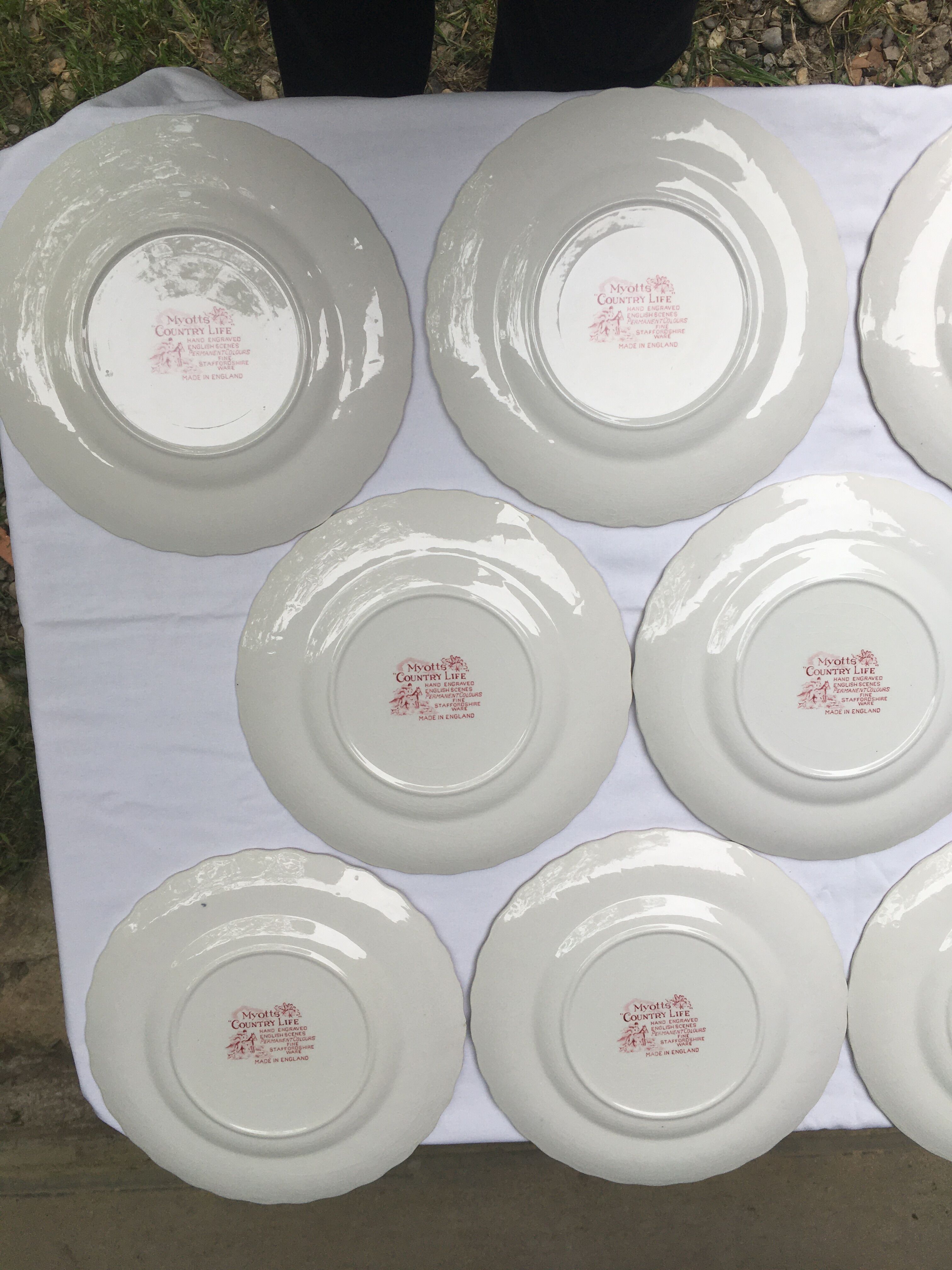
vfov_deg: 61.7
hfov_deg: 48.2
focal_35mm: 29
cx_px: 476
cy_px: 635
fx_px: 1063
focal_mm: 4.15
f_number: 2.2
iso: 25
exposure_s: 1/437
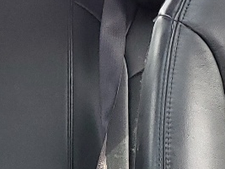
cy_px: 184
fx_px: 1014
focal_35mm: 156
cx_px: -6
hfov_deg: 12.5
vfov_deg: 9.4
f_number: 1.5
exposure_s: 1/120
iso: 96
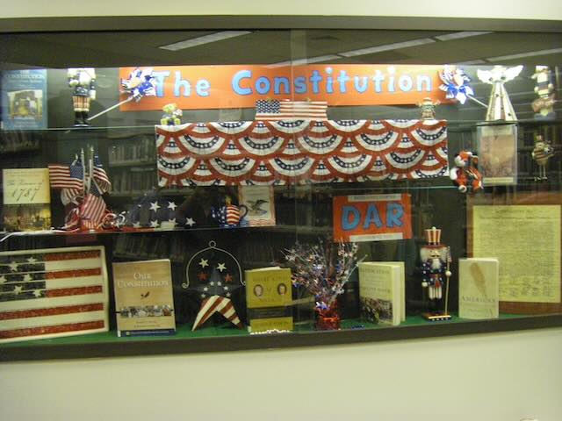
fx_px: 617
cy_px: 210
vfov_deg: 37.7
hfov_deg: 49.0
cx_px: 281
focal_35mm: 38
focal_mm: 6.3
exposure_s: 1/40
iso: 800
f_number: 3.5
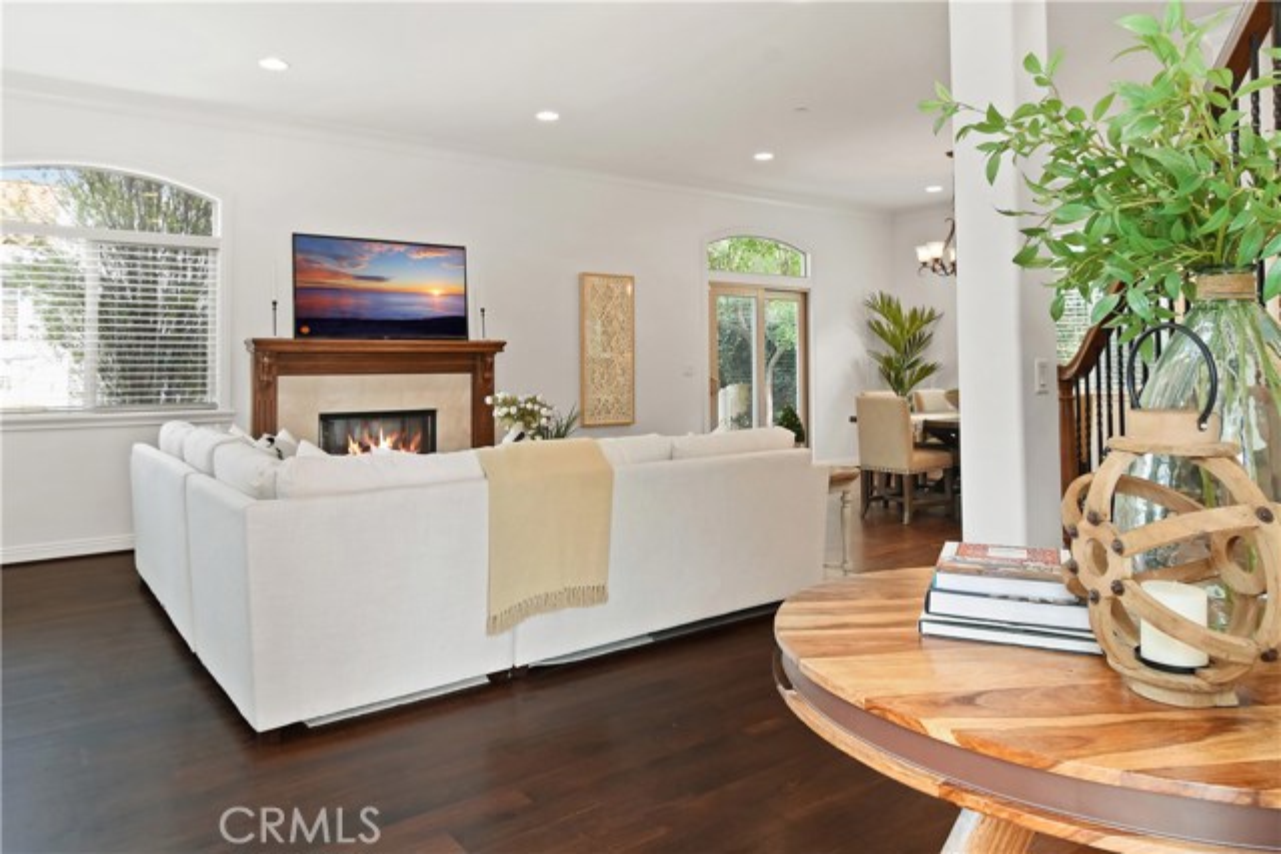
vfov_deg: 59.5
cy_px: 427
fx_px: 747
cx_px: 640
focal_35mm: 21
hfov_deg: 81.2
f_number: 8
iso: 1000
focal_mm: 14
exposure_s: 1/25
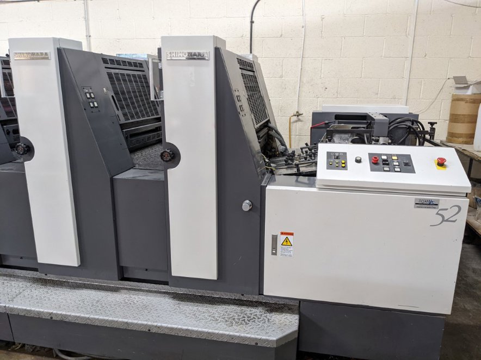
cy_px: 180
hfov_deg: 65.3
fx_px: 375
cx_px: 240
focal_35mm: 27
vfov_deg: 51.4
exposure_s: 1/25
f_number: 1.73
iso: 260
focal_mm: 4.38
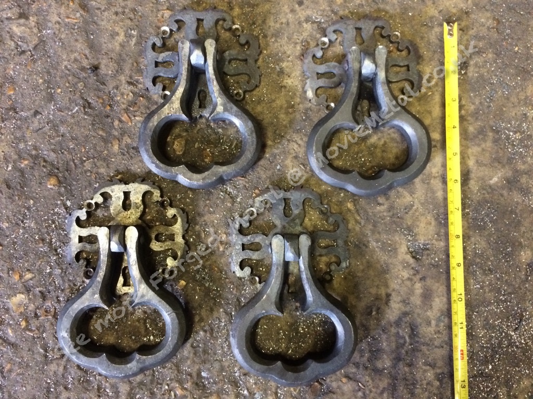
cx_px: 266
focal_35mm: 29
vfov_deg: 48.2
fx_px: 447
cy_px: 200
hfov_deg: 61.7
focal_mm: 4.15
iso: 400
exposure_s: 1/17
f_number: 2.2
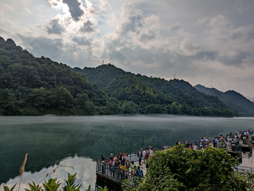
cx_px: 127
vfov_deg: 56.8
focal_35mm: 24
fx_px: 176
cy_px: 96
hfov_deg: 71.6
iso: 50
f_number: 1.85
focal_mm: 6.78
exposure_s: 1/330
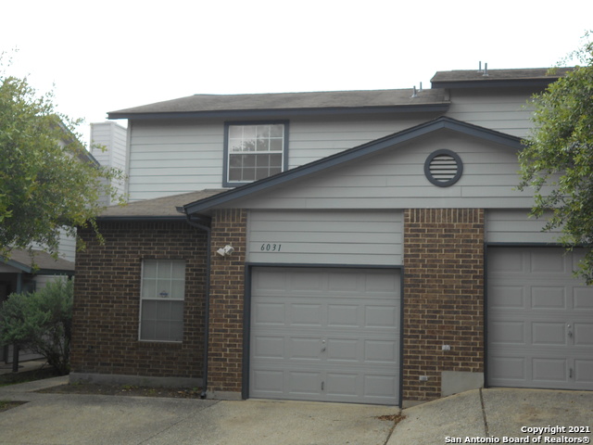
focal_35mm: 43
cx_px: 296
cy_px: 222
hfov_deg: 43.9
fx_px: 737
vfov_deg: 33.6
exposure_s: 1/125
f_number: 4.2
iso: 80
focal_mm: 7.7
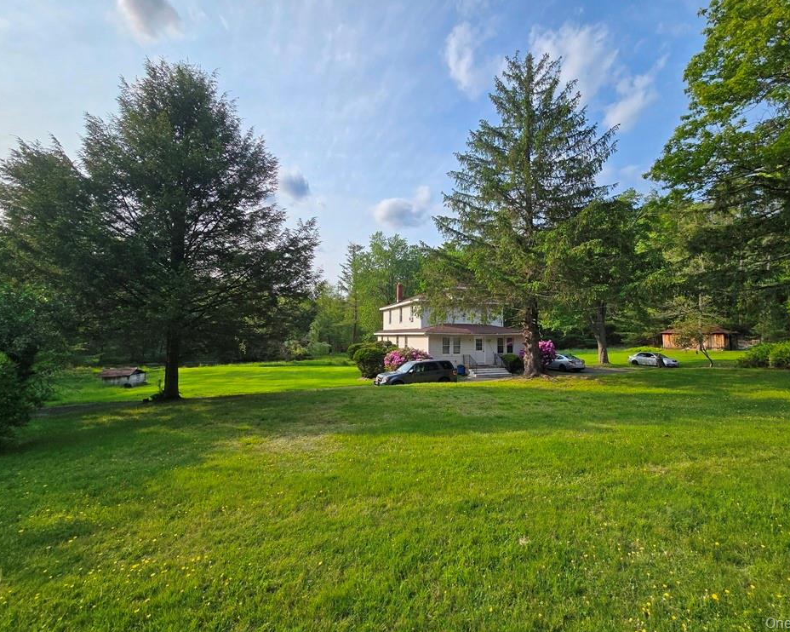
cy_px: 307
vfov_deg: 87.9
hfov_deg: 100.6
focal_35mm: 14
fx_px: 327
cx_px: 416
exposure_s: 1/2000
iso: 50
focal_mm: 2.2
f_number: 2.2
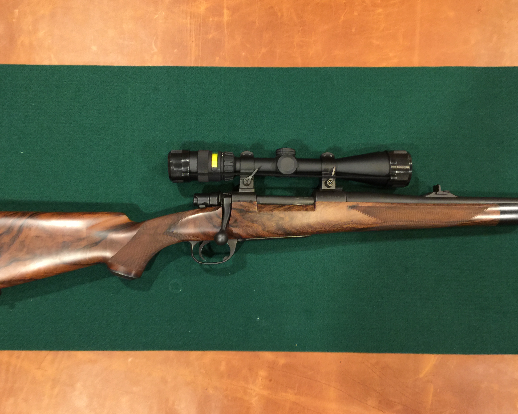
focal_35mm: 31
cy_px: 209
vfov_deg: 47.1
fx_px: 475
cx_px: 254
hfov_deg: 57.2
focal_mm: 4.15
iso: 64
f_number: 2.2
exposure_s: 1/4
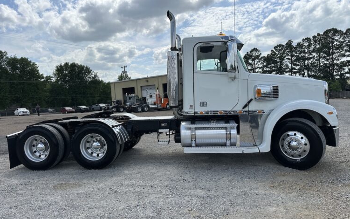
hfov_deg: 70.4
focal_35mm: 26
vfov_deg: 47.6
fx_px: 248
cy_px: 110
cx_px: 176
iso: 80
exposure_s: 1/7576
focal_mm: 6.86
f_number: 1.78
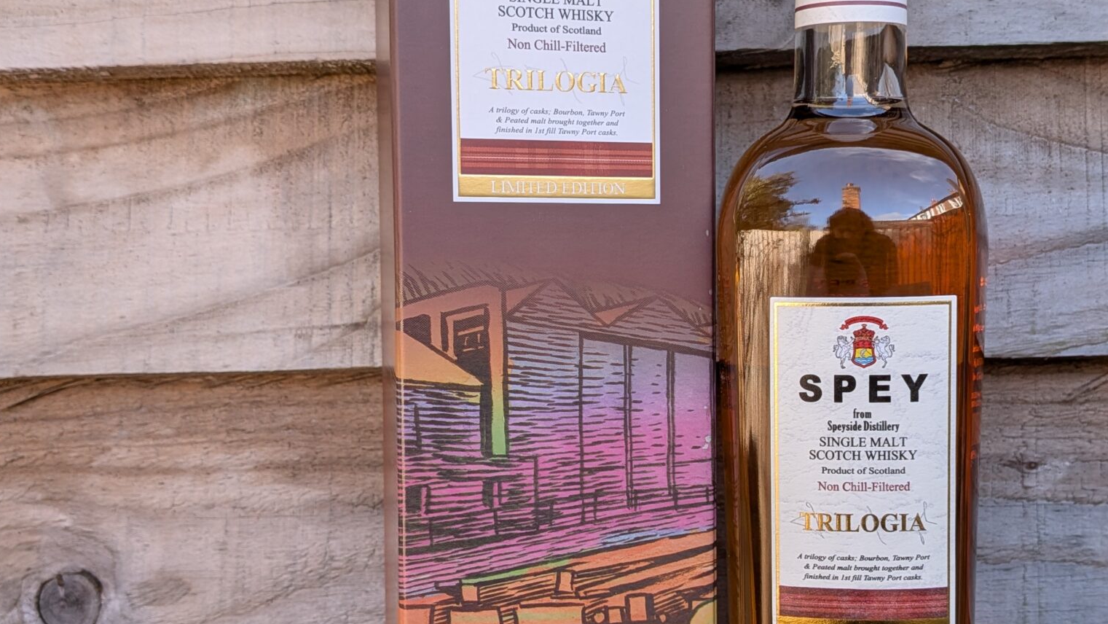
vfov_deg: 27.1
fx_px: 1293
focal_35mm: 44
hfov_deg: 46.1
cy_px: 323
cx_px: 678
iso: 26
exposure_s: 1/115
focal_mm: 4.53
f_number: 1.7
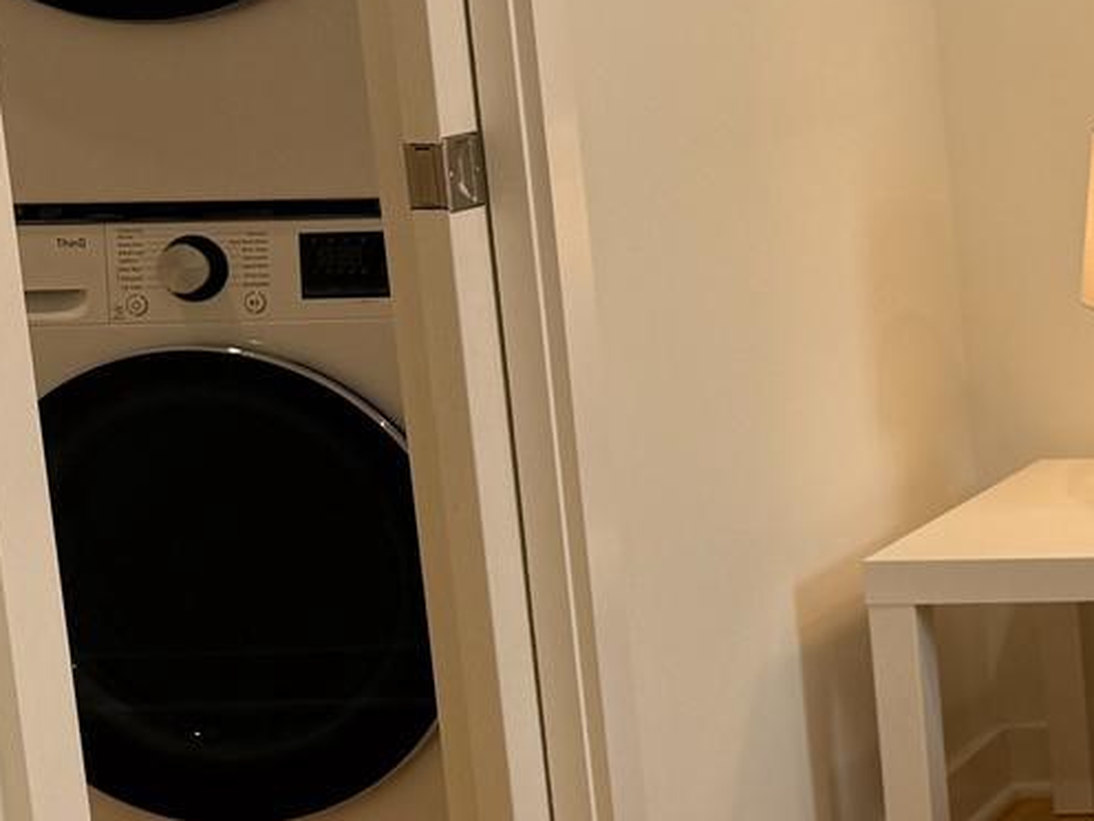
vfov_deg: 14.9
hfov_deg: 15.4
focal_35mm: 99
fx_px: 3129
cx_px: 2250
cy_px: 327
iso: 64
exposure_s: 1/154
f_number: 1.78
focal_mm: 6.76
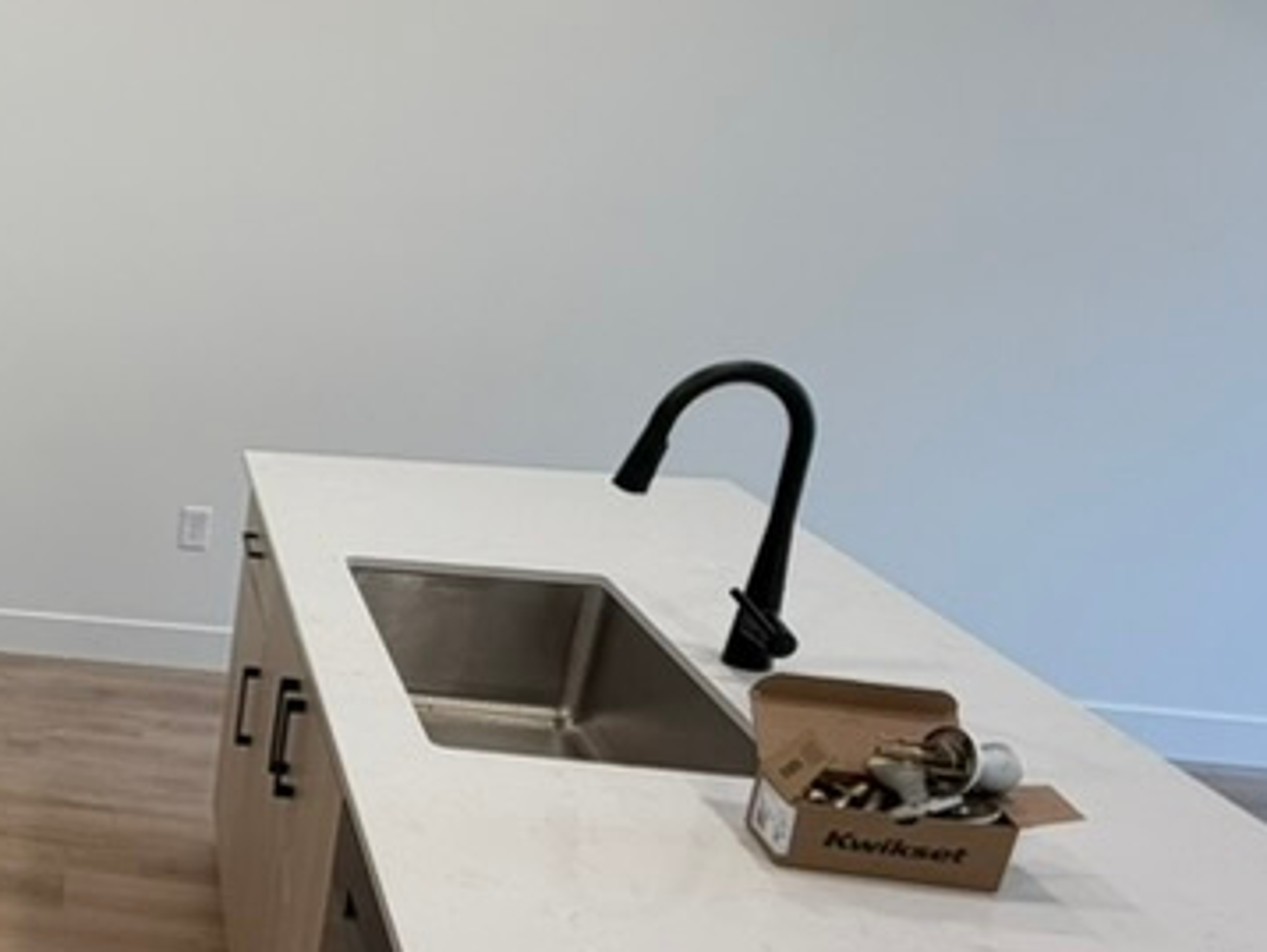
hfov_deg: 37.4
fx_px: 1465
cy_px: 591
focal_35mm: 40
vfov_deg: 35.8
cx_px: -191
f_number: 2.2
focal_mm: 2.22
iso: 160
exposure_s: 1/120
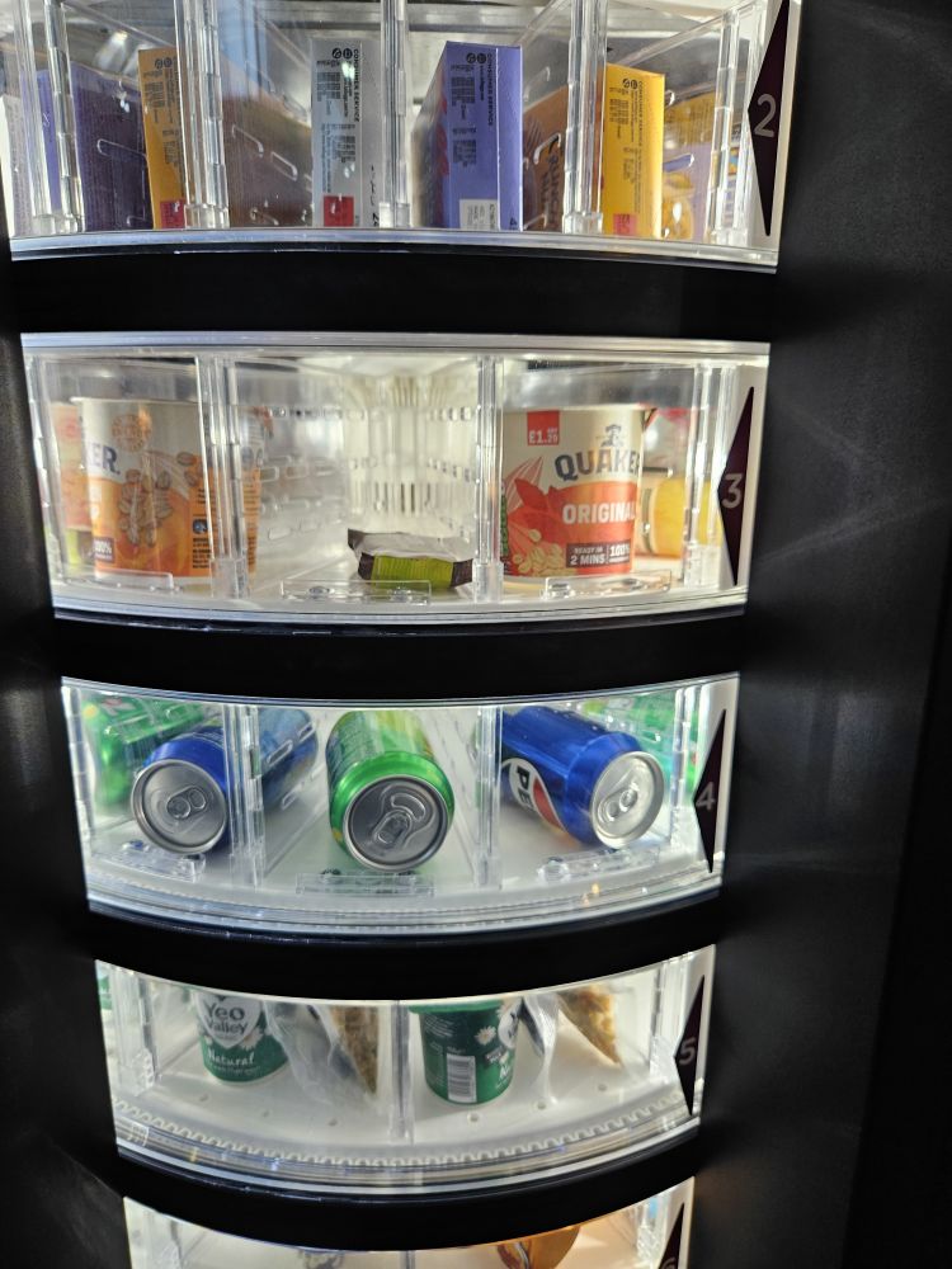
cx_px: 476
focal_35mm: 23
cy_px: 634
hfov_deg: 58.9
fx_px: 843
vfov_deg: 73.9
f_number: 1.8
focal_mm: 5.4
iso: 100
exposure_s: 1/100
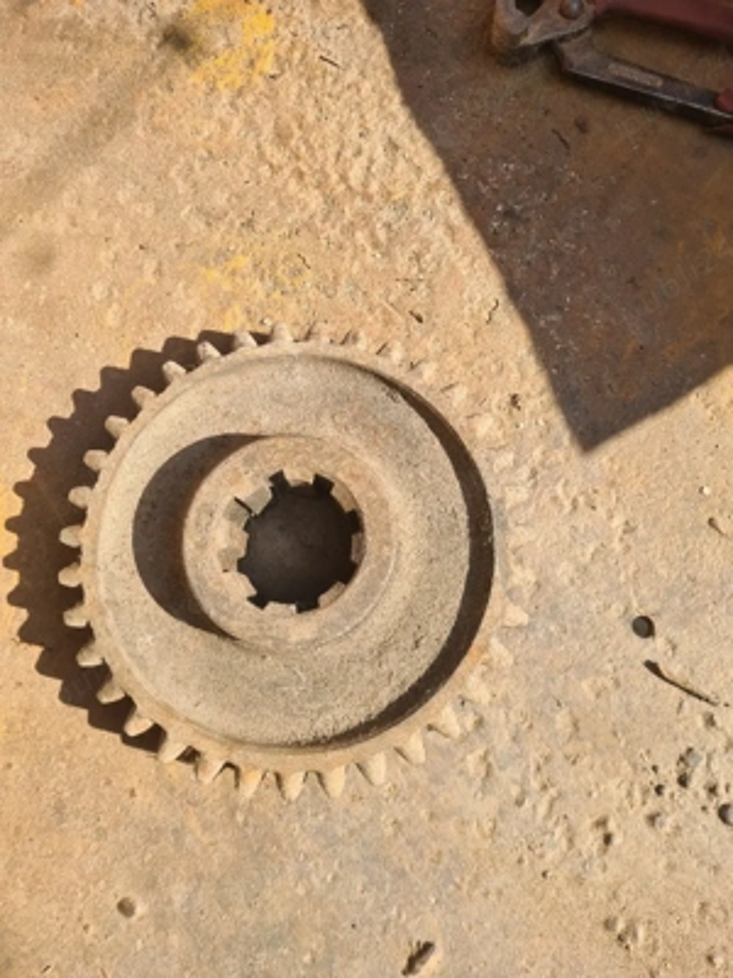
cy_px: 489
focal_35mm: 26
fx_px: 734
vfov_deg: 67.3
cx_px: 366
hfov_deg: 53.1
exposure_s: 1/909
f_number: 1.8
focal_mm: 5.4
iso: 50
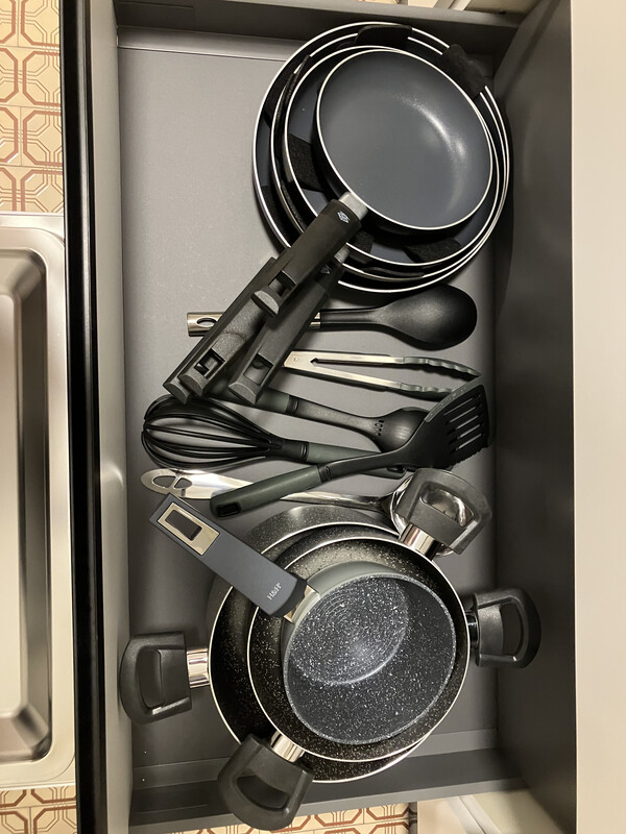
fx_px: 675
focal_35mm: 28
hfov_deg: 49.7
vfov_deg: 63.4
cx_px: 313
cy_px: 417
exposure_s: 1/30
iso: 400
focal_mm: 3.99
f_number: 1.8
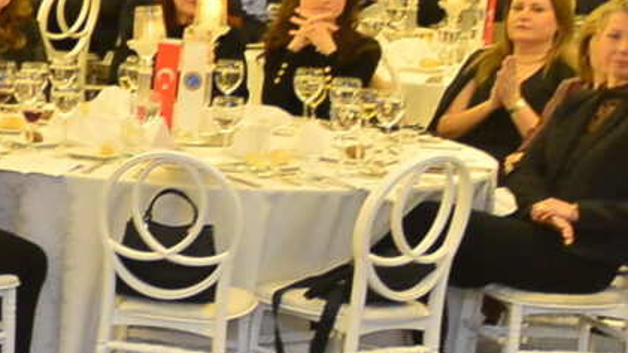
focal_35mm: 153
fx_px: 2548
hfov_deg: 11.7
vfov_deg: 7.9
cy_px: 230
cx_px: -852
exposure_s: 1/80
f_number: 2.8
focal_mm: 24
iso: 1600
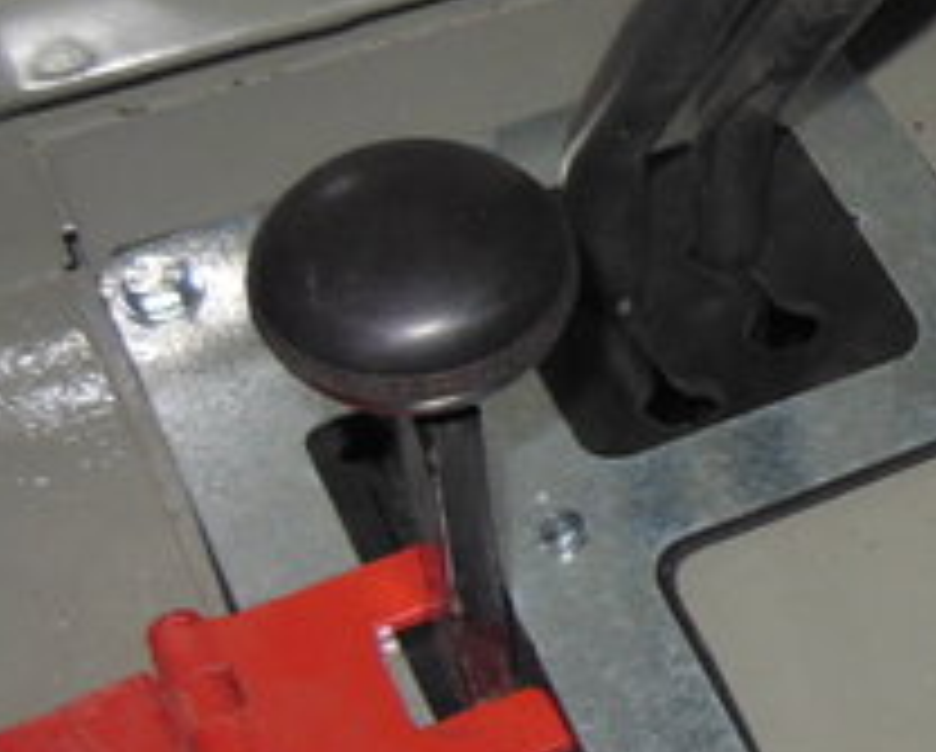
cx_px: 1341
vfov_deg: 18.7
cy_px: 259
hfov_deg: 20.4
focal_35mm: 82
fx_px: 2275
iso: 200
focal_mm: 4.5
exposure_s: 1/25
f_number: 6.4
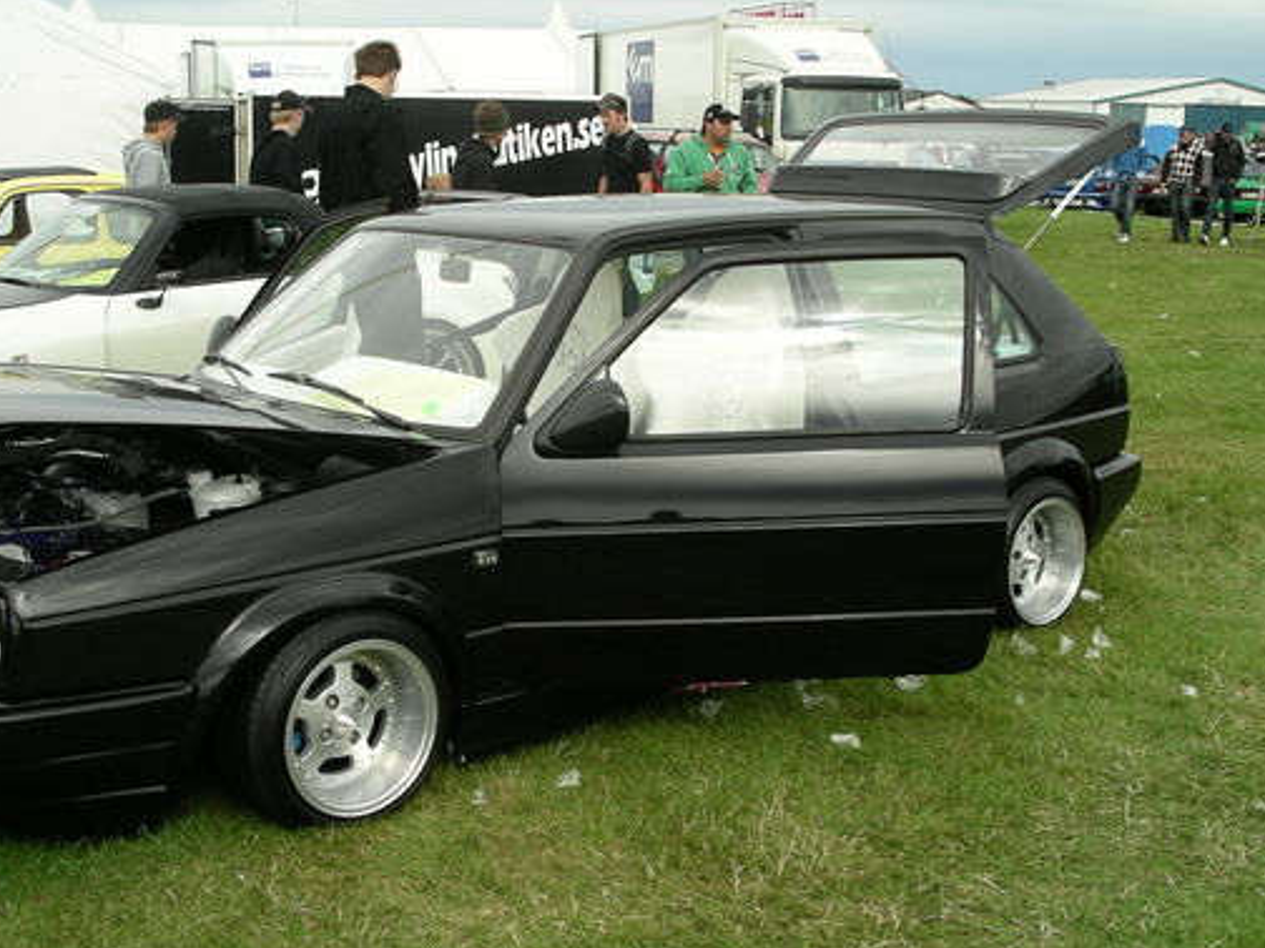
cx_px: 582
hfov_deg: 40.4
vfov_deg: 30.9
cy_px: 514
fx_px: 1718
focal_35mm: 47
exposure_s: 1/320
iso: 64
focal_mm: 7.8
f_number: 4.3
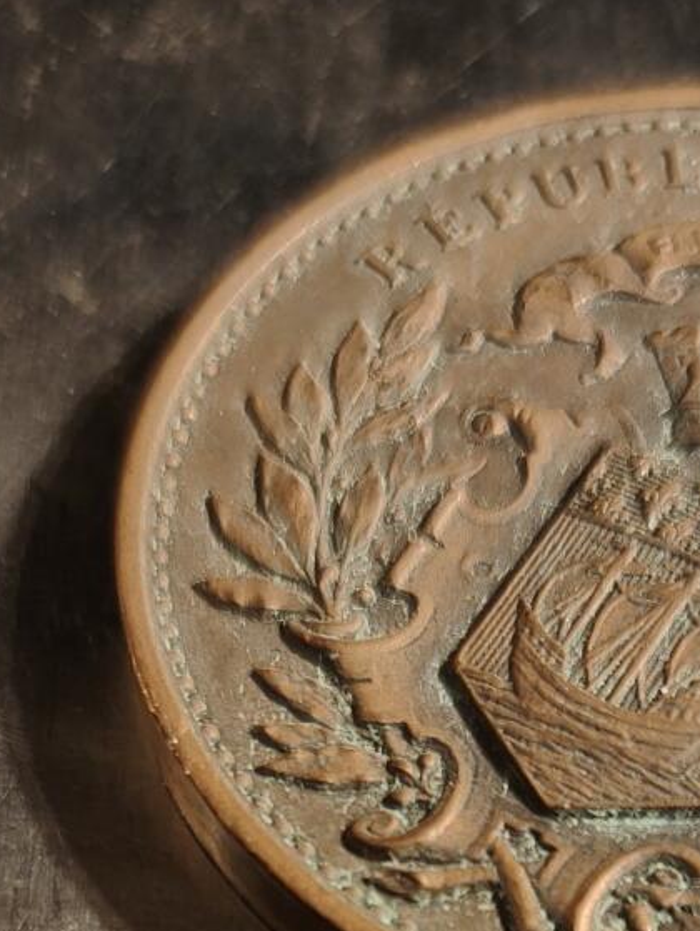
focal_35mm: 74
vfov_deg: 22.5
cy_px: 1322
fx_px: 1993
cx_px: 412
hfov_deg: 19.9
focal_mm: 6.06
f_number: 1.6
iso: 160
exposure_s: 1/100
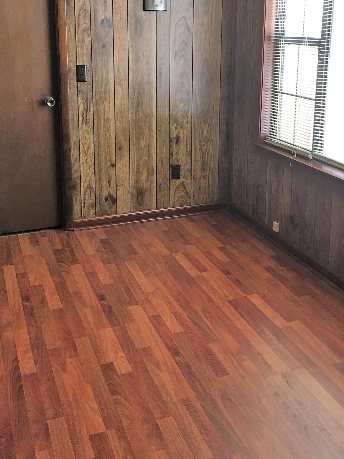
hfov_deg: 35.1
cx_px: 183
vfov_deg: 44.9
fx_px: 543
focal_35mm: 41
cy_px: 140
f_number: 2.2
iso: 32
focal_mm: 4.15
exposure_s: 1/15
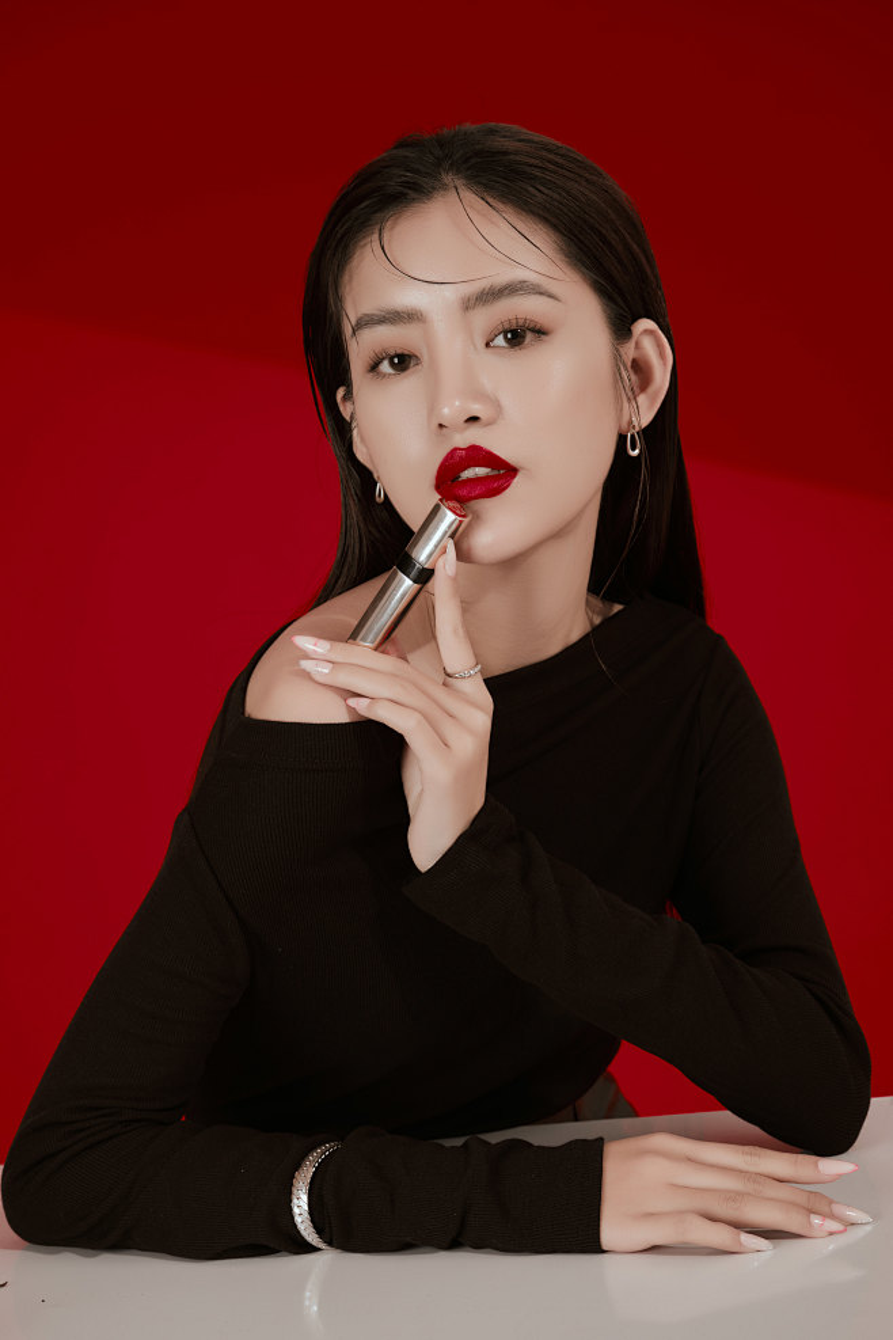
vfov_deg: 32.4
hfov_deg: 21.9
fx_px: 2307
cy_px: 670
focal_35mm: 62
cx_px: 446
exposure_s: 1/125
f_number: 6.4
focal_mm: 41.1
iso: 80
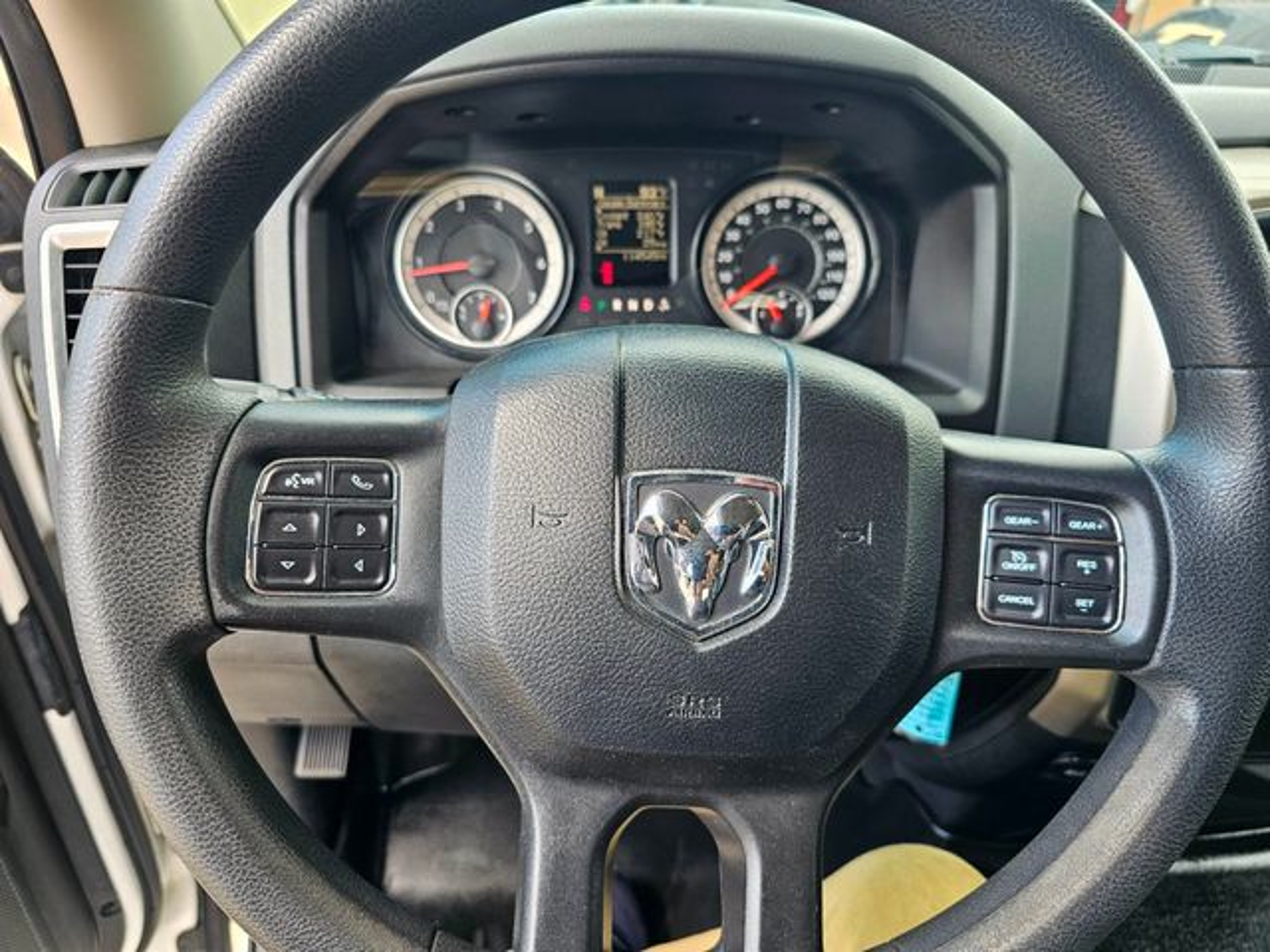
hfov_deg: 73.9
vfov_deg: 58.9
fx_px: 844
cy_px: 476
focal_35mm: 23
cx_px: 635
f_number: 1.7
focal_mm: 6.3
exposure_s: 1/120
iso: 50
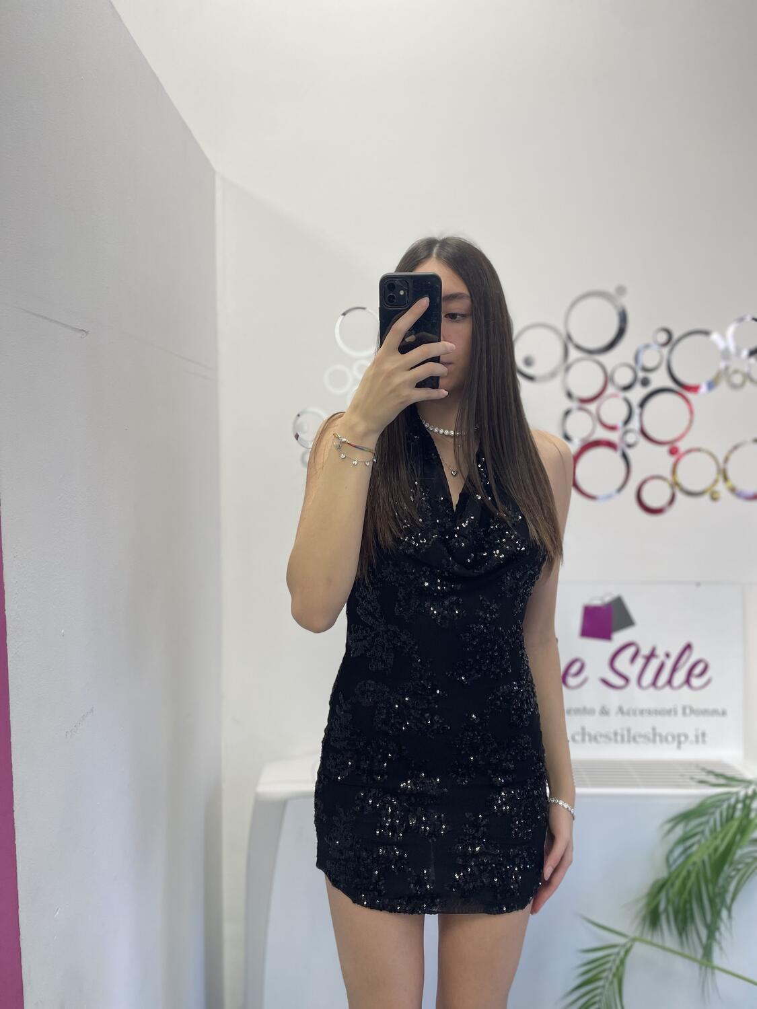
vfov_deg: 67.3
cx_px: 378
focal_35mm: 26
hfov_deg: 53.1
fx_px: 758
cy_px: 504
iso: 80
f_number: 1.6
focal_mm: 4.2
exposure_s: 1/100
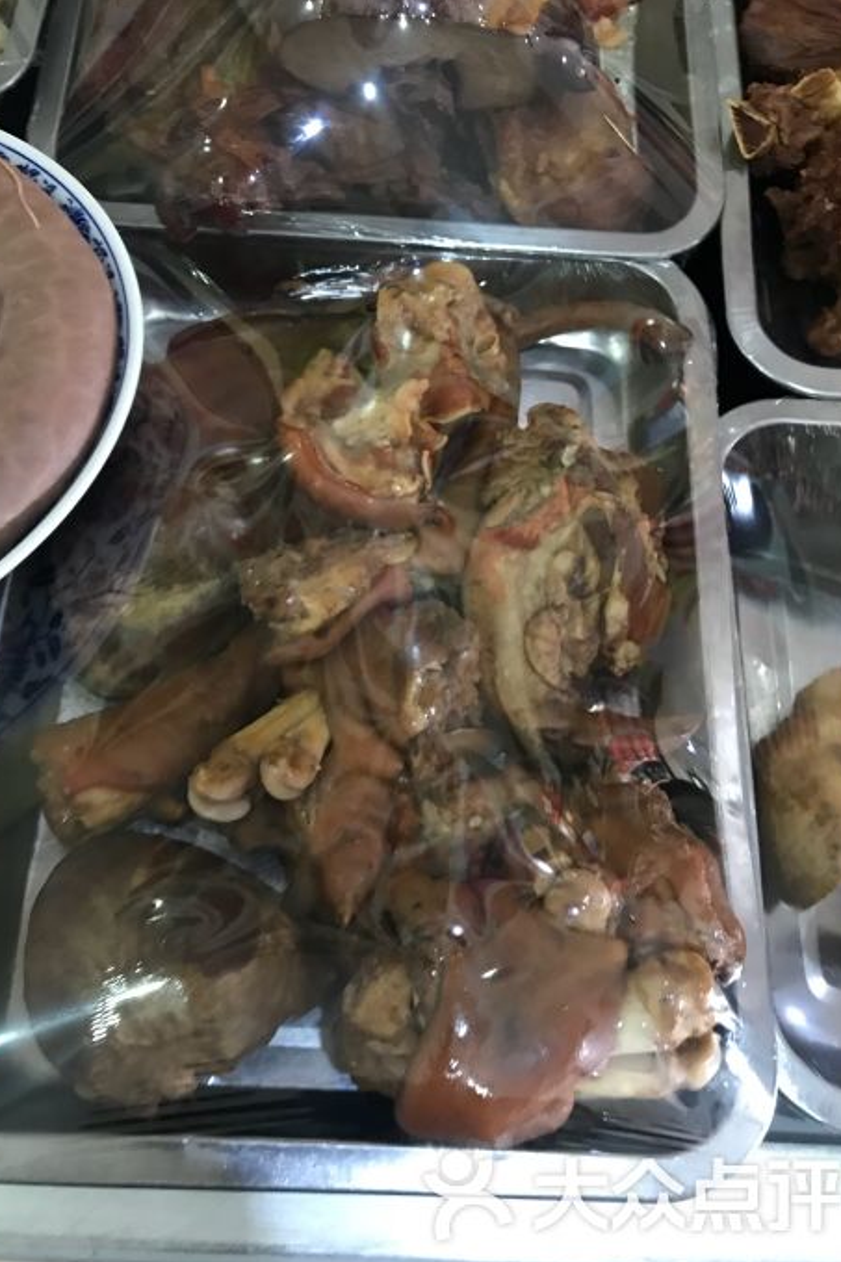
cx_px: 402
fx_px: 1052
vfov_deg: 61.9
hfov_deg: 43.6
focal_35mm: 30
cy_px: 642
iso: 100
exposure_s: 1/9
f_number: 1.8
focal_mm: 3.99
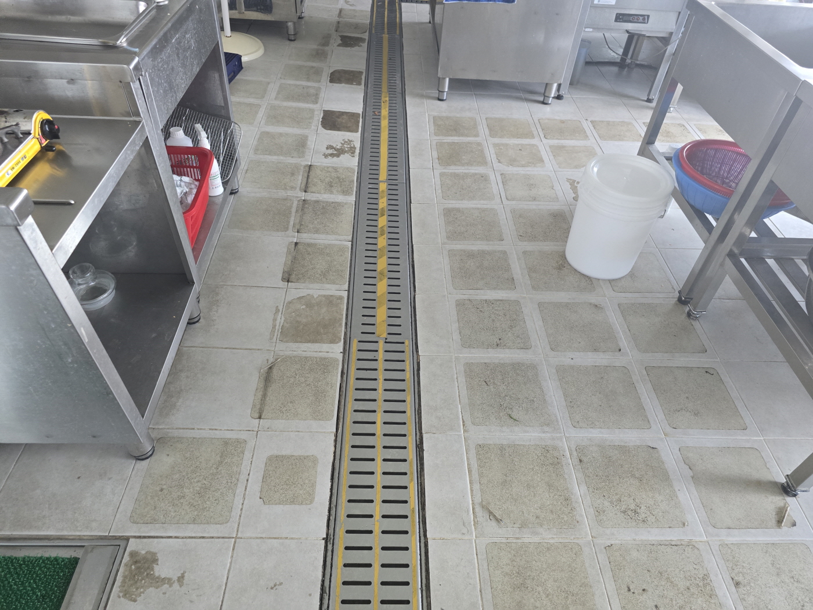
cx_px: 406
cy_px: 305
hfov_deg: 73.9
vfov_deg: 58.9
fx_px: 540
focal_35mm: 23
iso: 640
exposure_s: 1/60
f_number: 1.7
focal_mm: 6.3
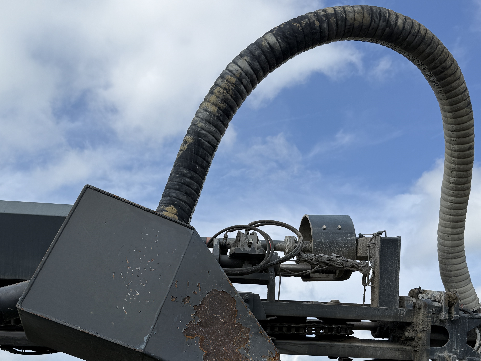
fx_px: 514
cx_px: 242
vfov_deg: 37.8
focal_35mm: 37
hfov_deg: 50.1
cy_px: 267
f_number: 1.78
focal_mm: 6.76
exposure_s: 1/5319
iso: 80
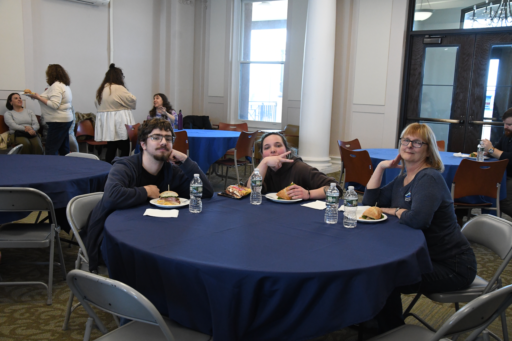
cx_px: 256
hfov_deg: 51.3
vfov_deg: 35.5
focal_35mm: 38
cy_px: 170
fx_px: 533
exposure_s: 1/200
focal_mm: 25
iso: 3200
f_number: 7.1
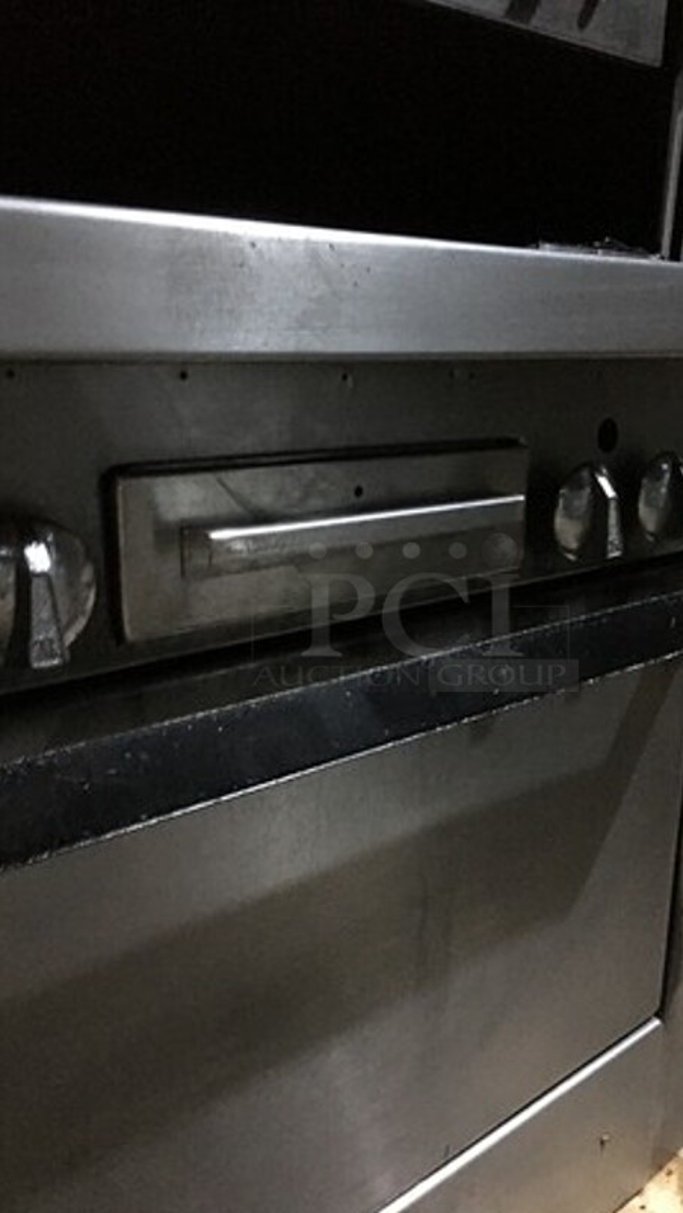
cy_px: 613
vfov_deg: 61.0
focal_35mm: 32
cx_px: 411
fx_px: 1030
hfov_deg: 36.6
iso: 80
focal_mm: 4.15
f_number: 2.2
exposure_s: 1/4
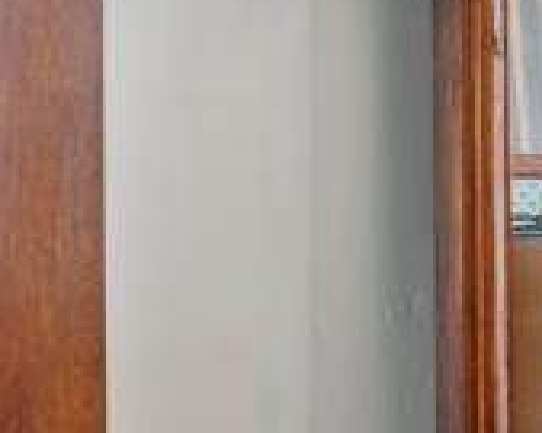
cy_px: -74
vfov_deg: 13.1
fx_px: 1844
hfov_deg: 9.9
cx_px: 1818
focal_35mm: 115
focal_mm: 18
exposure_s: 1.6
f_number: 8
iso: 80
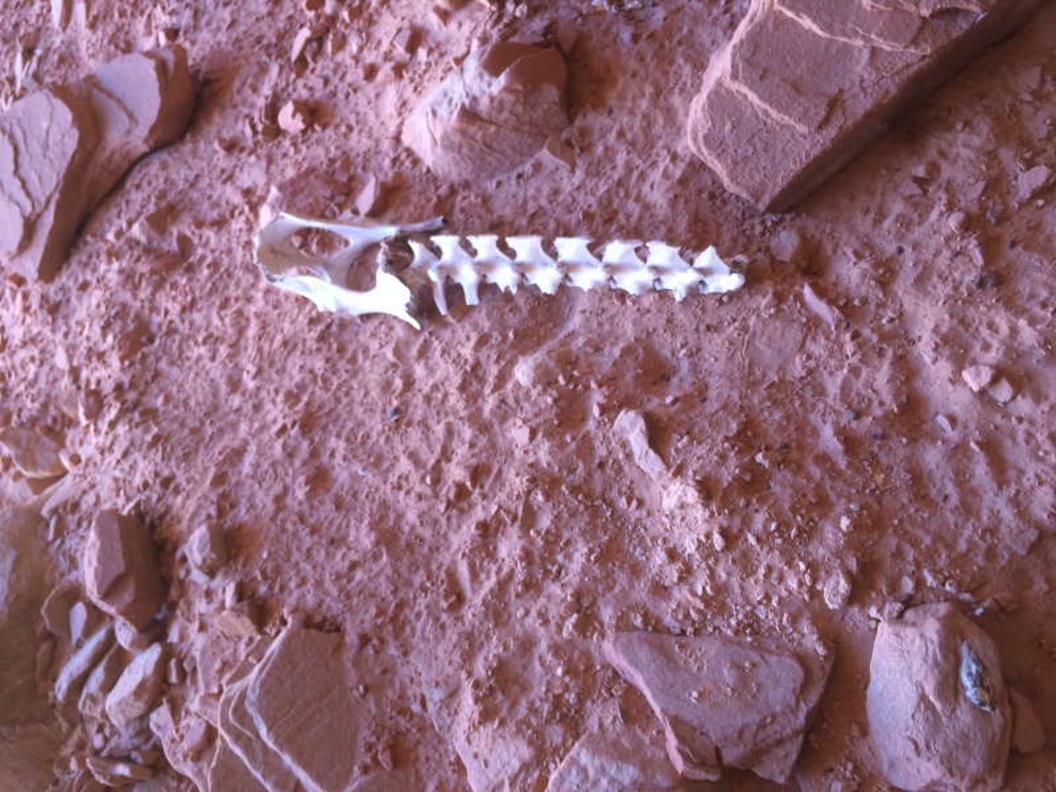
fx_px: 885
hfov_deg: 61.7
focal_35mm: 29
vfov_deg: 48.2
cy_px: 396
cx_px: 528
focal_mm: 4.15
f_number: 2.2
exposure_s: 1/30
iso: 40
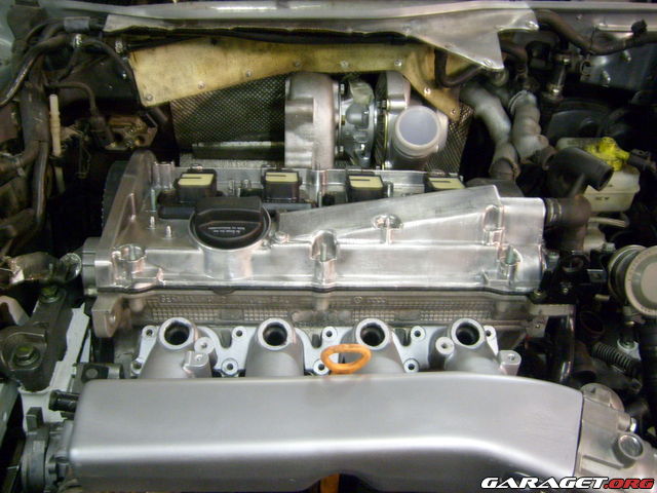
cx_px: 328
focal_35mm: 35
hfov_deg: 52.6
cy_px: 246
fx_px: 664
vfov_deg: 40.7
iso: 200
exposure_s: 1/4
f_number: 2.8
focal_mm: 5.8
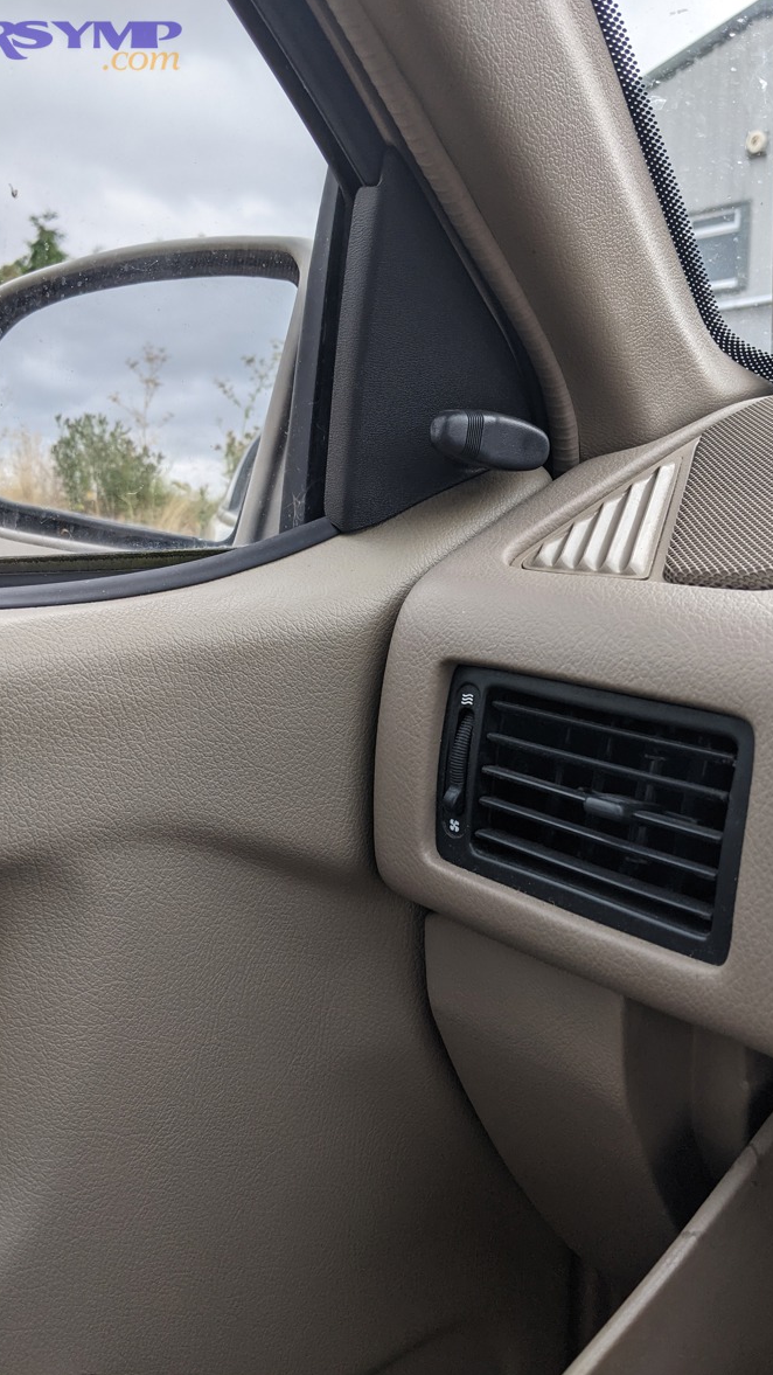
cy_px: 679
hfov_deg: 38.9
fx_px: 1093
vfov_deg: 64.3
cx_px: 389
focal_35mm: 30
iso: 52
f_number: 1.8
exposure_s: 1/1235
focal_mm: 4.44
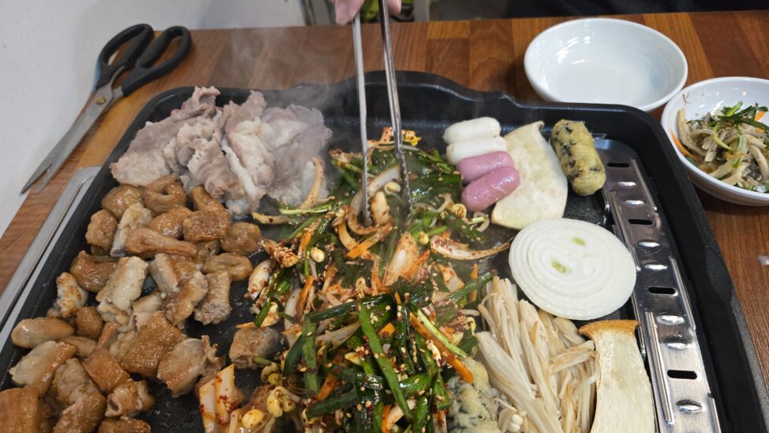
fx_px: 530
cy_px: 250
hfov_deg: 71.9
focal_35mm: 26
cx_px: 390
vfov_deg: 44.2
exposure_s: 1/120
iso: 640
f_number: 1.8
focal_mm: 5.4
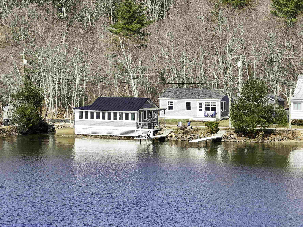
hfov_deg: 11.9
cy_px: 114
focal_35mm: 166
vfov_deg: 8.9
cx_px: 152
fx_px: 1452
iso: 100
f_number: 3.4
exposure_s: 1/1250
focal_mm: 30.71
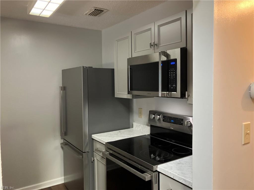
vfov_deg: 49.7
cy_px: 95
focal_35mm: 28
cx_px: 127
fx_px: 205
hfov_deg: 63.4
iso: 320
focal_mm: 3.99
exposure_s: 1/60
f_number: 1.8
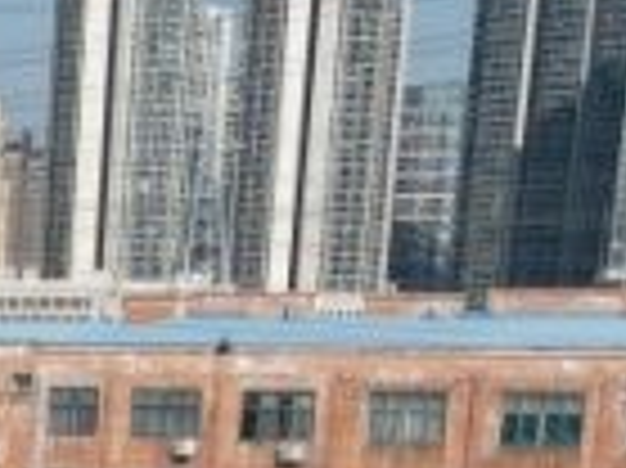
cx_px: -446
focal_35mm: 177
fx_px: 3198
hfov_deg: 10.6
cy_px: 1454
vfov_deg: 7.3
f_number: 1.7
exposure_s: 1/5000
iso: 140
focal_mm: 6.72
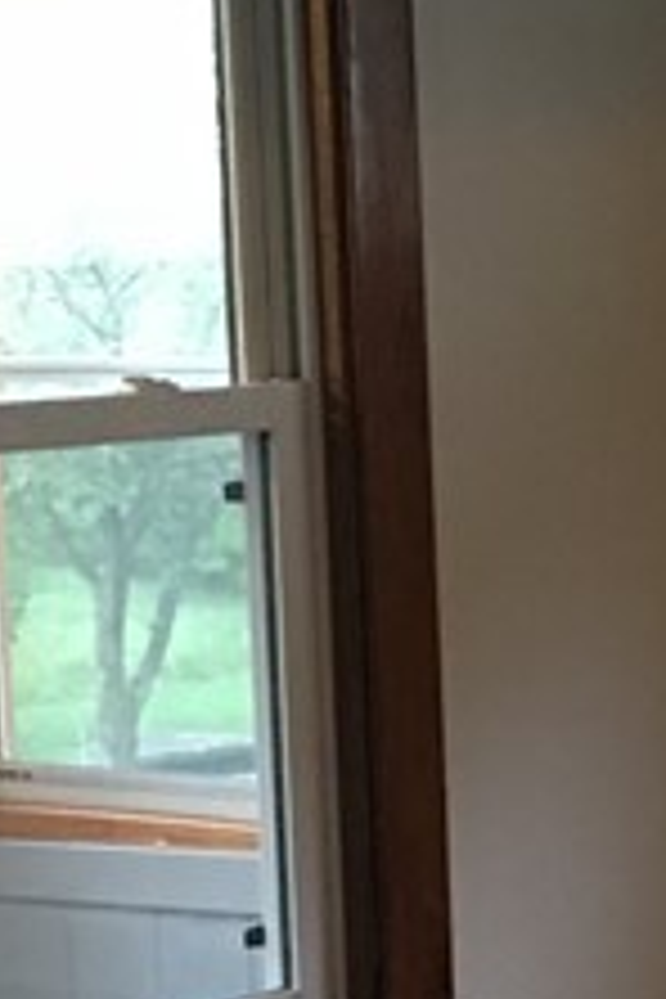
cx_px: 1076
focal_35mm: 139
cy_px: 666
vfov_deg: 14.7
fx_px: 3857
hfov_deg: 9.5
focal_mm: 4.15
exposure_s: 1/4
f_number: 2.2
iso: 50
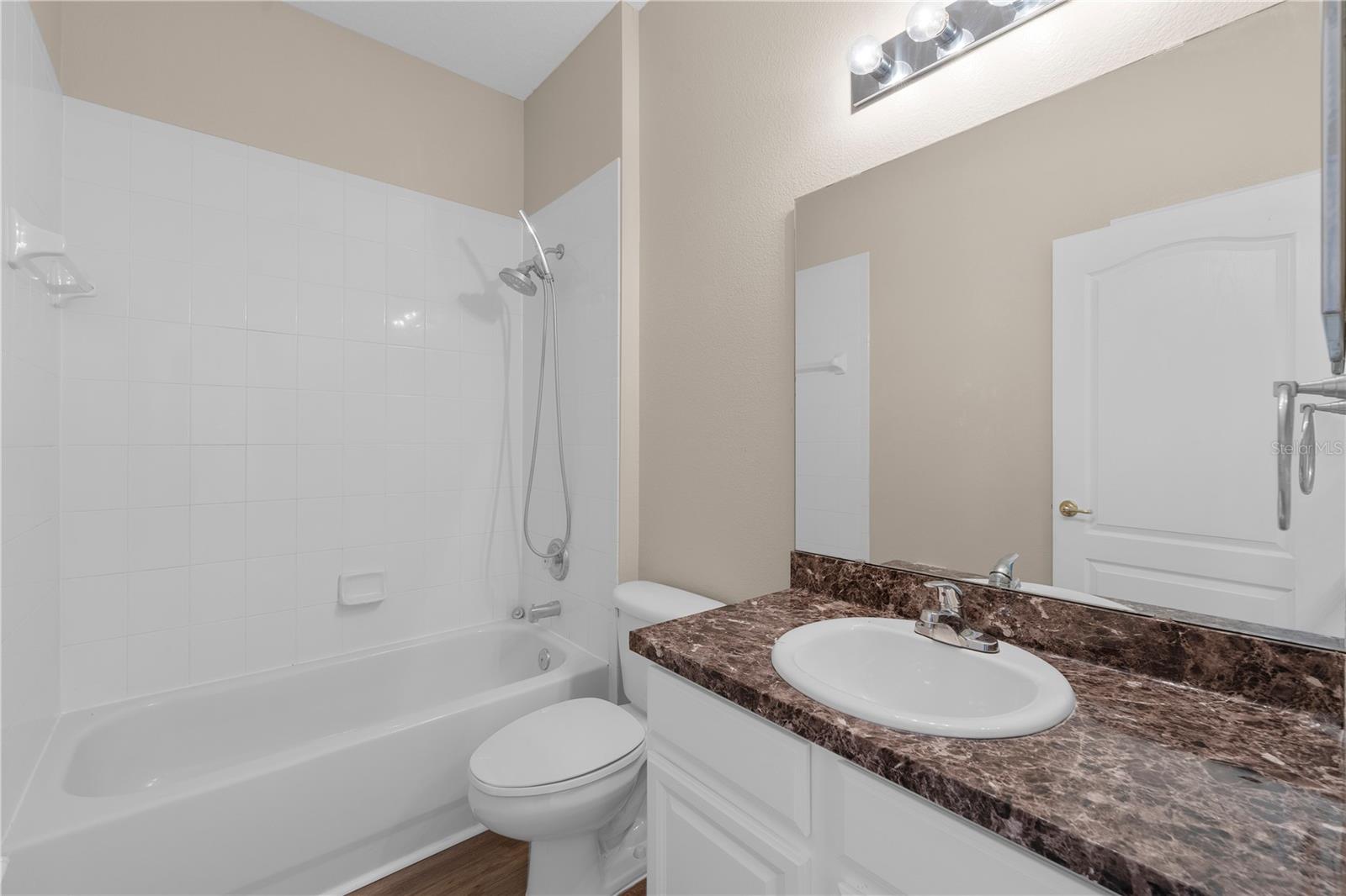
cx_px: 673
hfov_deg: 104.3
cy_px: 448
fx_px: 523
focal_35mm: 14
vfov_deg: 81.2
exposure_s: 1
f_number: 8
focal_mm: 14
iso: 320
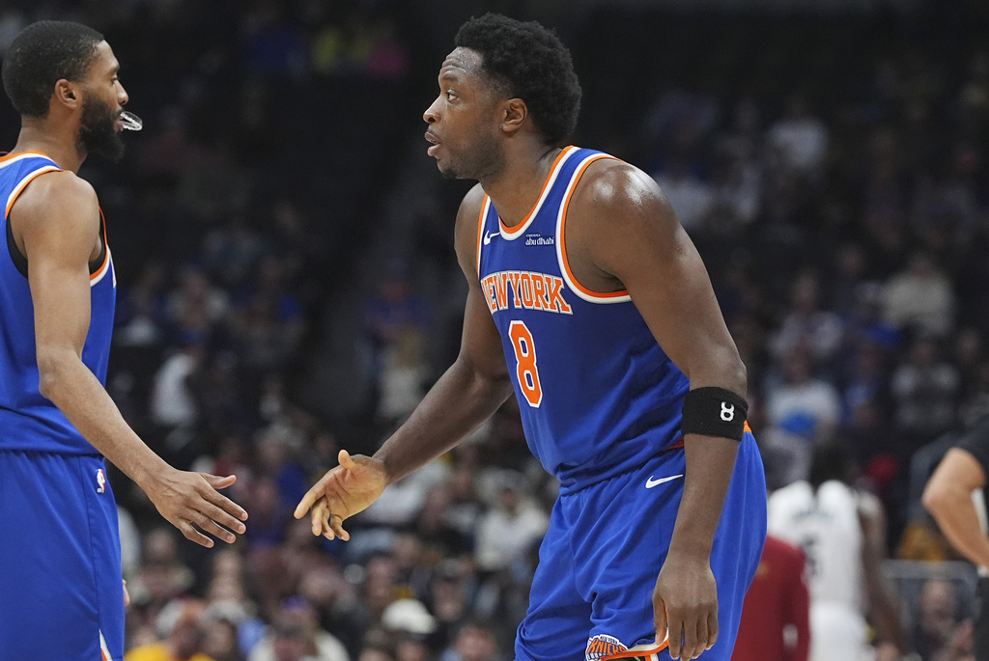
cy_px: 330
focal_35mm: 243
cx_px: 494
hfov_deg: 8.5
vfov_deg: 5.7
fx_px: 6682
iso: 4000
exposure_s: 1/1600
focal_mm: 162
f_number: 3.5
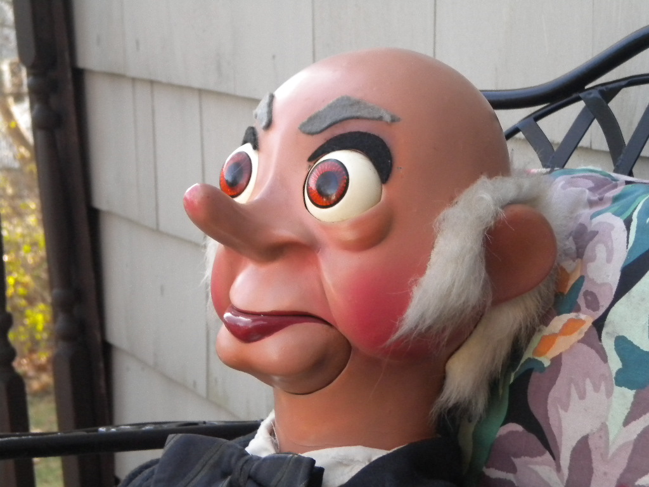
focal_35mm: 105
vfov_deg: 14.1
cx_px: 324
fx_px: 1969
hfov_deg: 18.7
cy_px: 244
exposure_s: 1/122
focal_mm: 18.9
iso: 429
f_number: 5.9
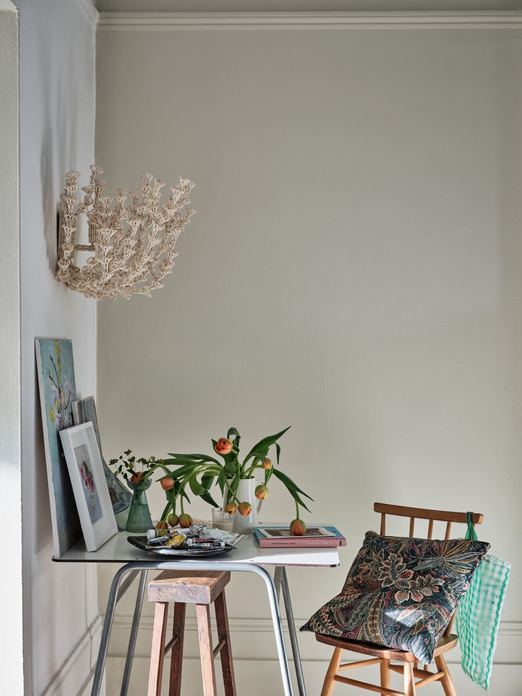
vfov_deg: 37.5
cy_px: 348
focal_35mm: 51
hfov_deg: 28.6
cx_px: 261
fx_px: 1025
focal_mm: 64
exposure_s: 1/6.67
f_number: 8
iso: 100
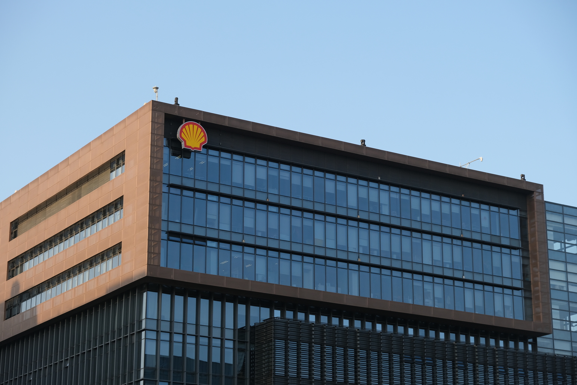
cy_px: 192
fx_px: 1330
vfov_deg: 16.5
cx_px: 288
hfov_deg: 24.5
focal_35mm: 83
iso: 320
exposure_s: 1/420
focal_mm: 55
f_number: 5.6
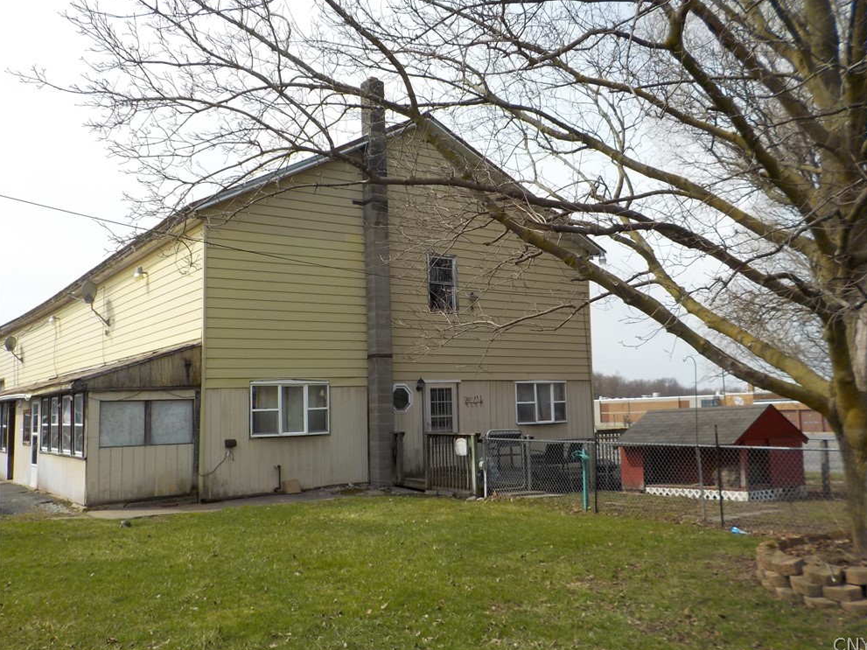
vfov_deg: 45.4
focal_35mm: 31
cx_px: 445
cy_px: 324
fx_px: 776
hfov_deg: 58.3
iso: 125
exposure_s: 1/1000
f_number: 3.3
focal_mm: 4.1
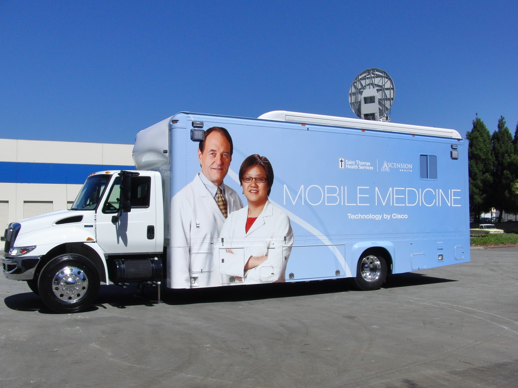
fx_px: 554
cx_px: 259
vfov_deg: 38.7
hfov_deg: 50.1
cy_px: 194
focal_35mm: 37
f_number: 8.5
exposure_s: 1/500
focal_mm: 6.42
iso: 100
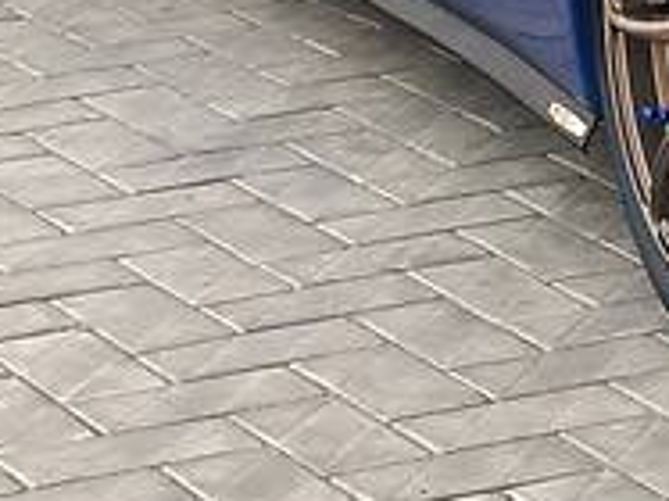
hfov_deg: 8.5
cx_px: 1291
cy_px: -379
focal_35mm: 223
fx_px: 4307
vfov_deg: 6.5
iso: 40
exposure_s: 1/50
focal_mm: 6
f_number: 2.4
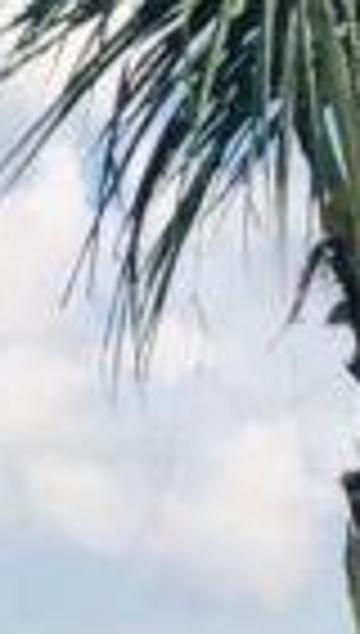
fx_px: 3726
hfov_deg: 5.2
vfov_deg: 9.6
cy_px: 719
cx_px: -747
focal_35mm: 221
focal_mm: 4
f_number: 1.8
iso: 20
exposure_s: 1/2404
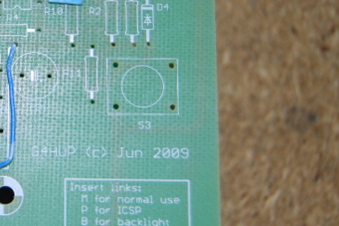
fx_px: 1045
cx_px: -59
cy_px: 32
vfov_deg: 12.3
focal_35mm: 111
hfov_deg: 17.6
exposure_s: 1/60
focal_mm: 28
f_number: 4.2
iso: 200
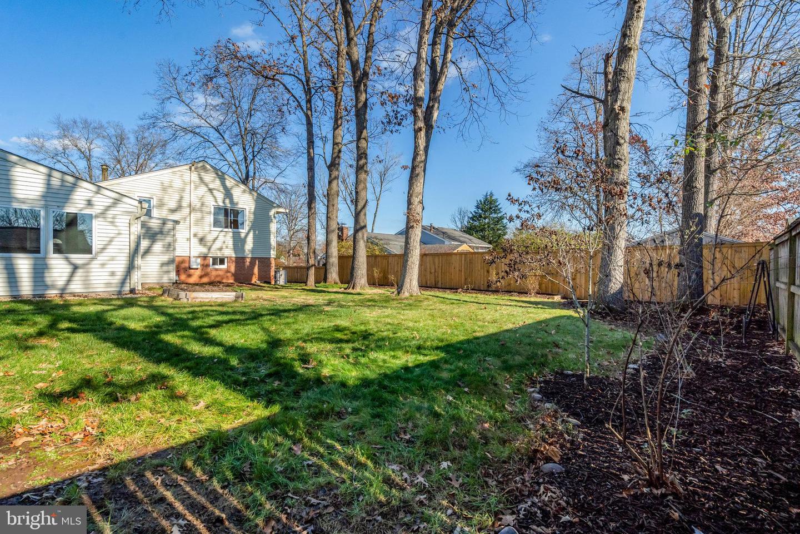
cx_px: 400
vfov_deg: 73.7
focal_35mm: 16
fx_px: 356
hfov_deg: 96.7
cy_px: 267
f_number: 8
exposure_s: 1/1600
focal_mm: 16
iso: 1250
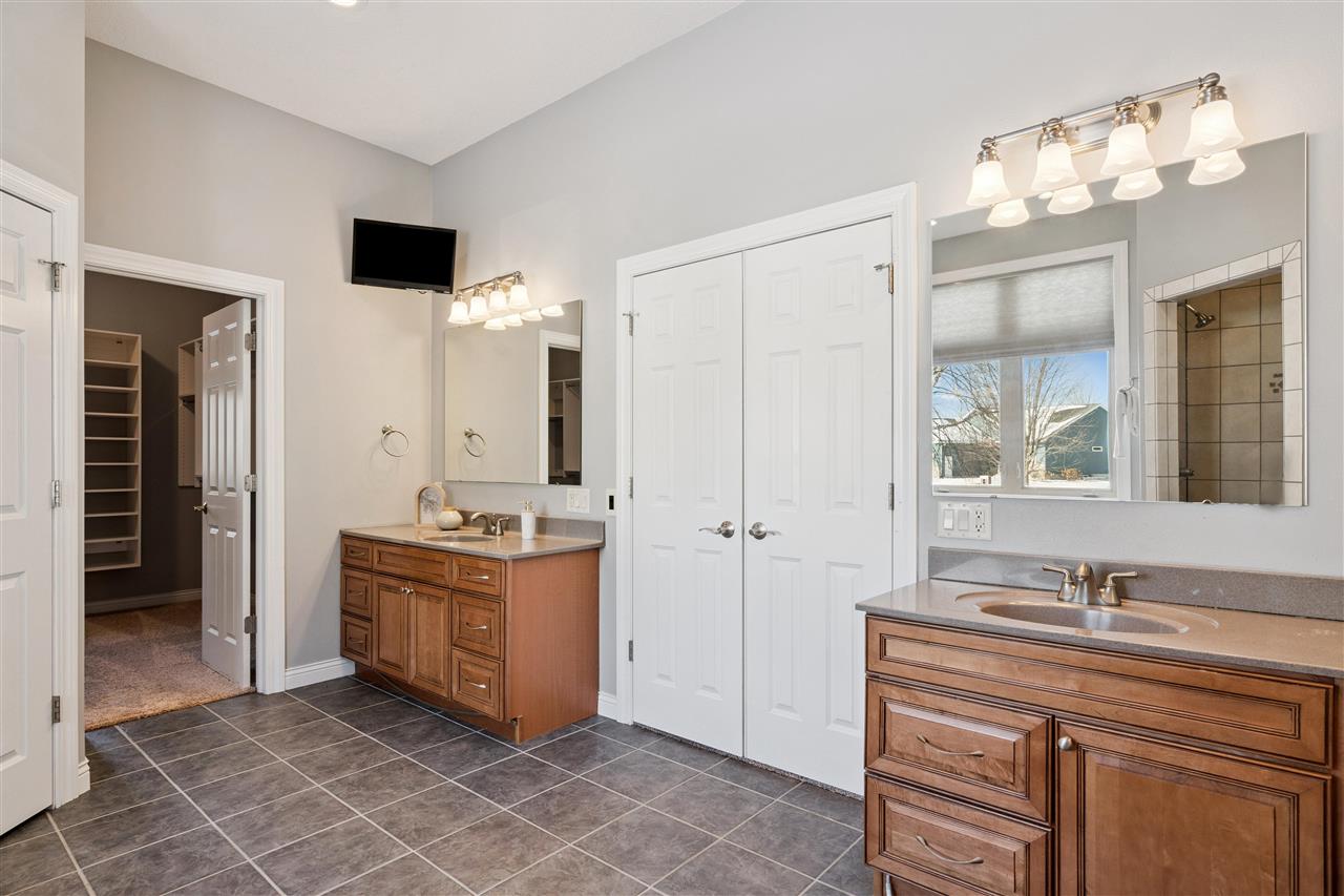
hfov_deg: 90.0
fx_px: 672
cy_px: 448
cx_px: 672
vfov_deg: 67.4
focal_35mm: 18
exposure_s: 1/100
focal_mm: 18
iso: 800
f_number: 9
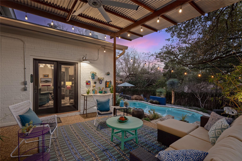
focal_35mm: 16
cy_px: 80
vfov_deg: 72.0
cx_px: 121
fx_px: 111
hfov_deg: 95.0
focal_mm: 16.5
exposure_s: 1/40
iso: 800
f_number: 8
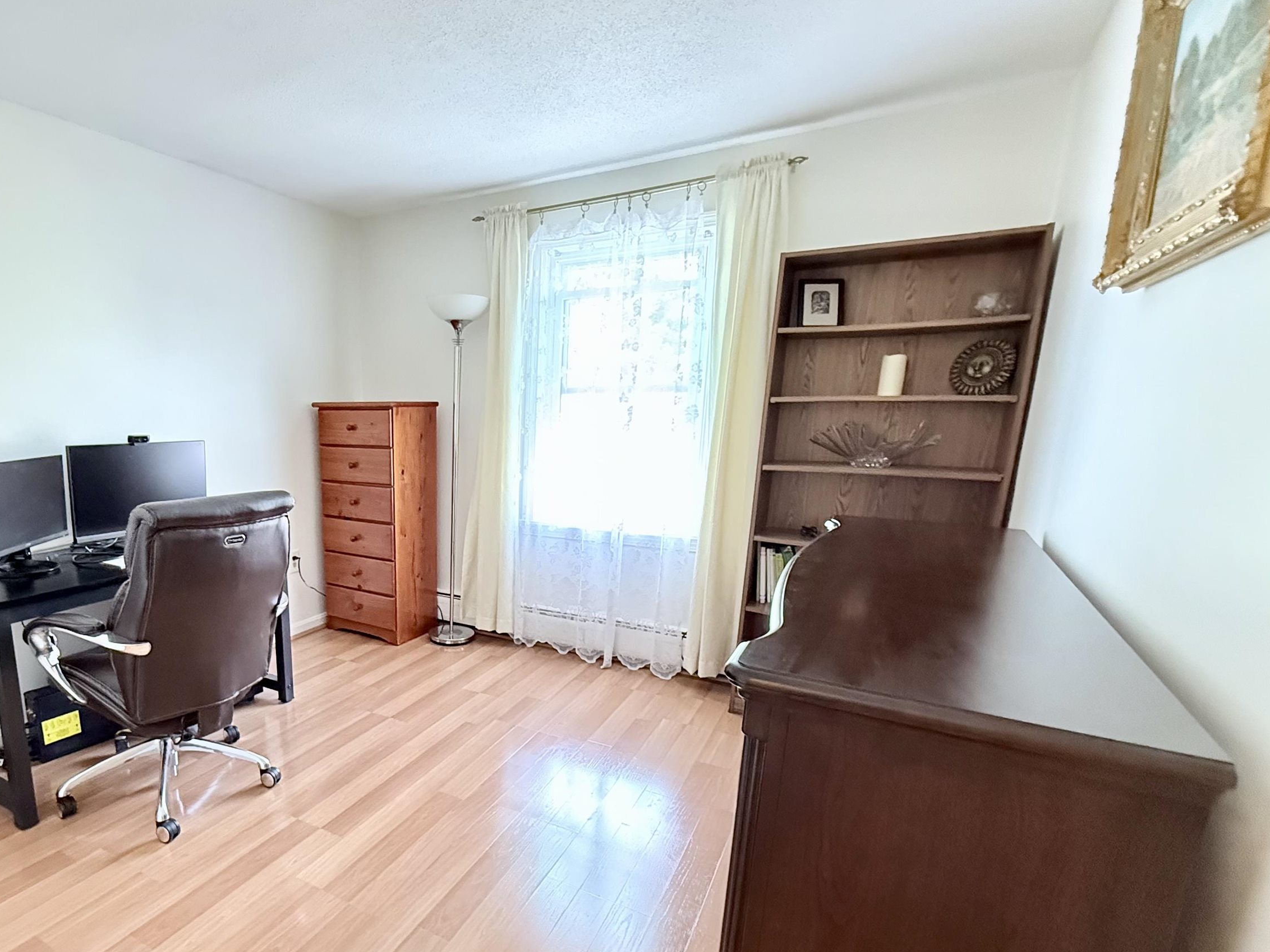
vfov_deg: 68.1
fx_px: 697
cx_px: 419
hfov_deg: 81.7
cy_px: 563
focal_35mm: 19
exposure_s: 1/40
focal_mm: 2.22
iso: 1250
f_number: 2.2
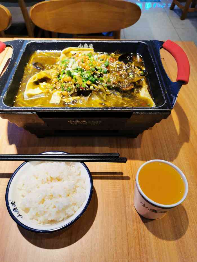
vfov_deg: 65.3
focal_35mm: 27
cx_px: 98
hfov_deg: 51.4
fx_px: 205
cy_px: 131
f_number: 1.8
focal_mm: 5.58
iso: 50
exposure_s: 1/192
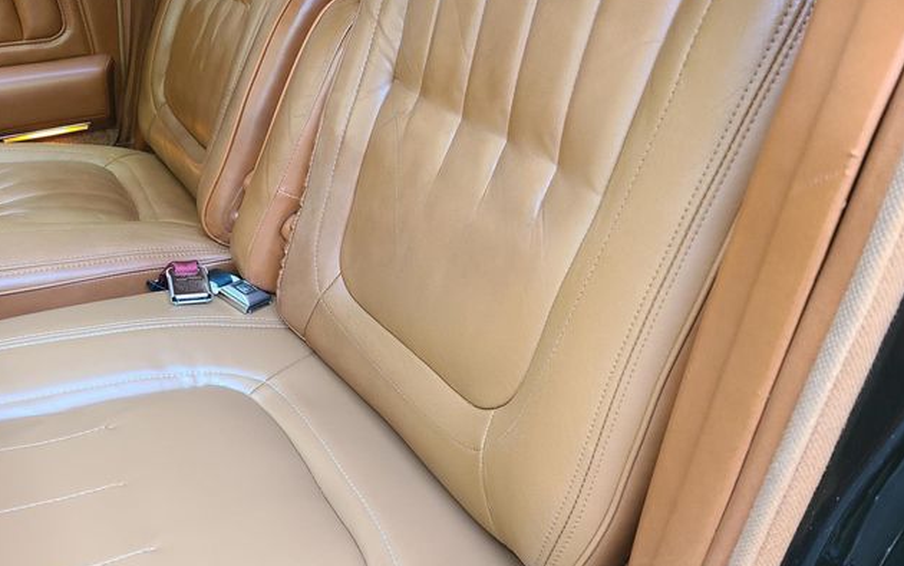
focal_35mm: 28
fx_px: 690
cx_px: 449
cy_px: 279
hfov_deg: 66.5
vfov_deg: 44.6
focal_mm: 5.4
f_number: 1.8
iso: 160
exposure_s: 1/60
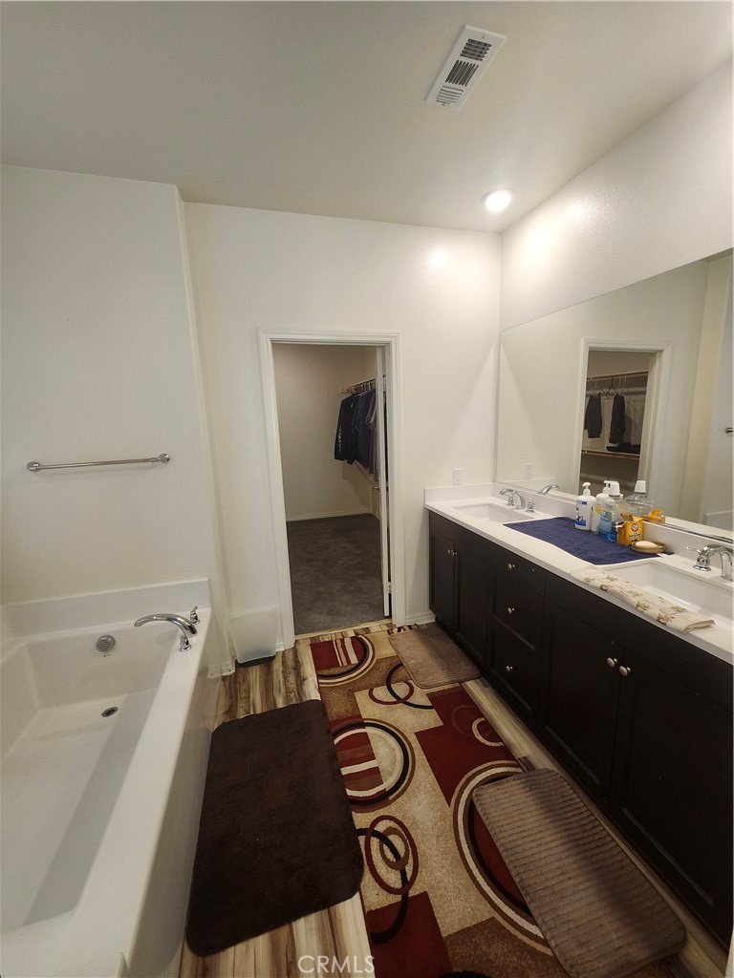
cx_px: 367
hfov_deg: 89.9
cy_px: 489
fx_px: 368
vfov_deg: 106.2
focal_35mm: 13
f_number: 2.2
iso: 125
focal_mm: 1.74
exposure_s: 1/60
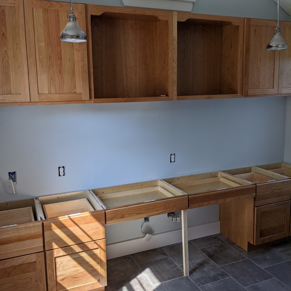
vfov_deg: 51.0
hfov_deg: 51.1
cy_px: 130
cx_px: 146
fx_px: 304
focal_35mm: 32
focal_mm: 4.44
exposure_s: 1/164
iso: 35
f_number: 1.8
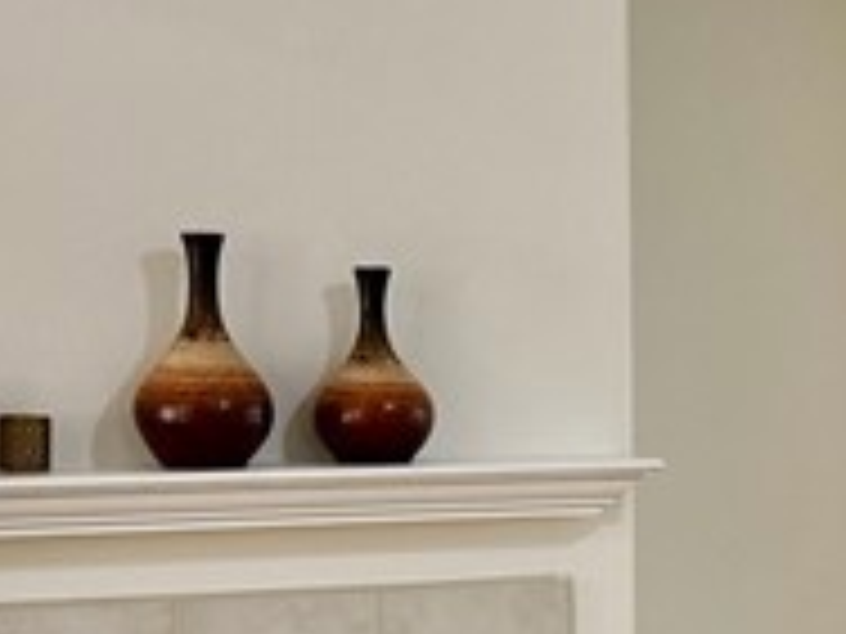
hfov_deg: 14.3
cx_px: 1143
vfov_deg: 11.3
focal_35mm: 131
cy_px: 531
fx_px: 3202
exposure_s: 1/60
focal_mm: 6.76
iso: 200
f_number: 1.78
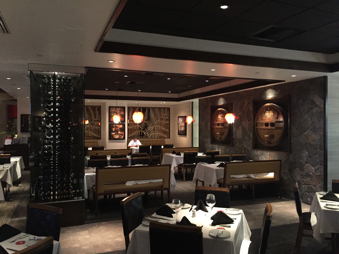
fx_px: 284
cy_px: 127
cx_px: 170
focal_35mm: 29
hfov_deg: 61.7
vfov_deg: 48.2
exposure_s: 1/15
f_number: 2.2
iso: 400
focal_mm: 4.15
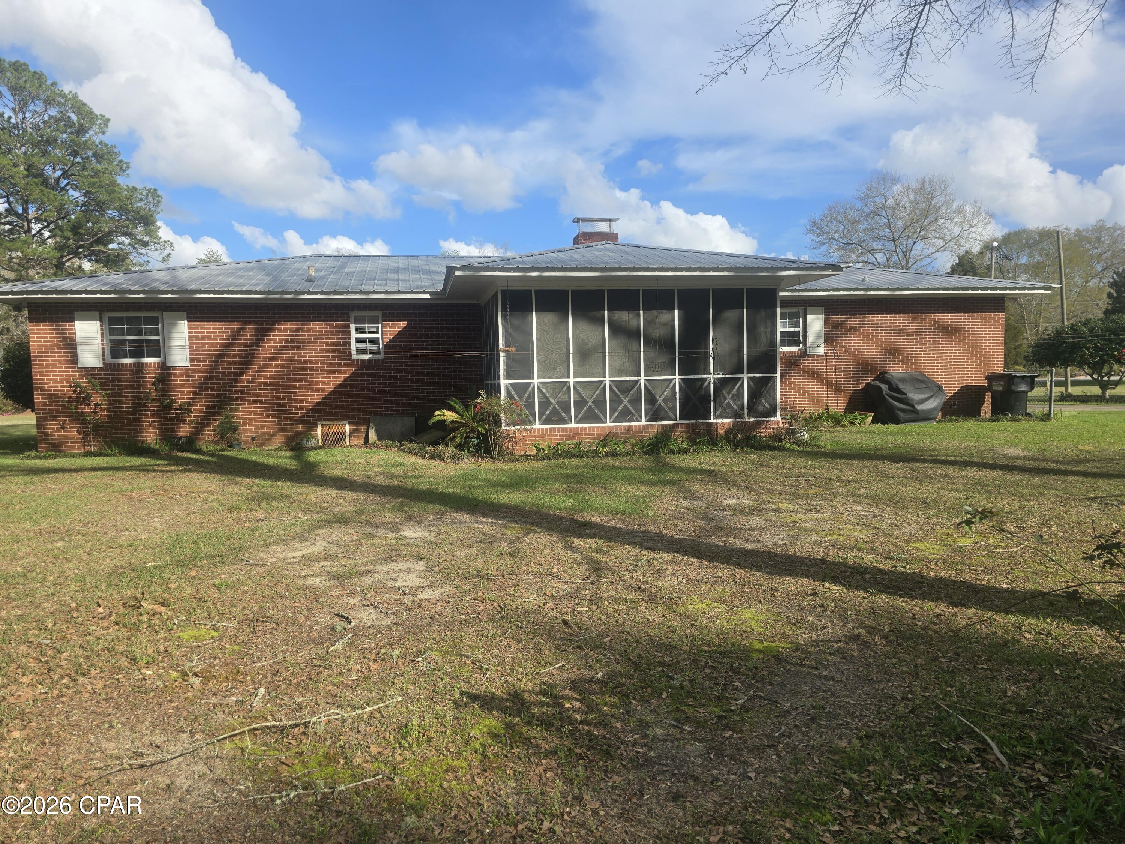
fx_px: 747
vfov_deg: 58.9
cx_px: 562
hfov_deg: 73.9
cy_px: 422
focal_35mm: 23
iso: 12
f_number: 1.7
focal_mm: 6.3
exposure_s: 1/655
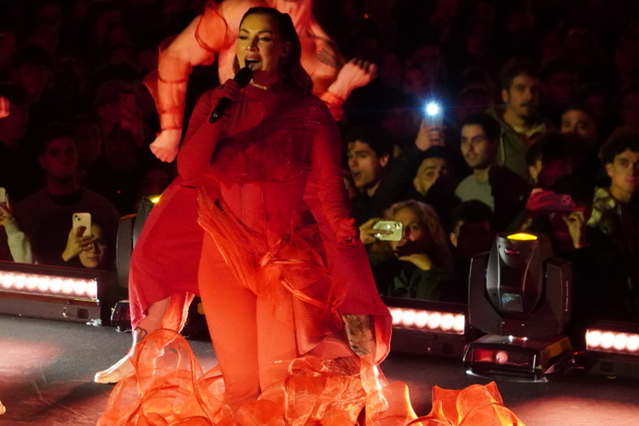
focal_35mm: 256
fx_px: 4541
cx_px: 238
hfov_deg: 8.0
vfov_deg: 5.4
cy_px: 238
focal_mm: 105
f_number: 4
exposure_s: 1/200
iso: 5000
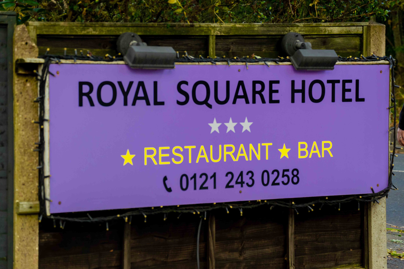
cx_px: 202
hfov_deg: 16.1
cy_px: 134
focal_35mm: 128
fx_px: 1431
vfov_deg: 10.8
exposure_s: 1/400
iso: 400
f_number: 5
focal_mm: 85
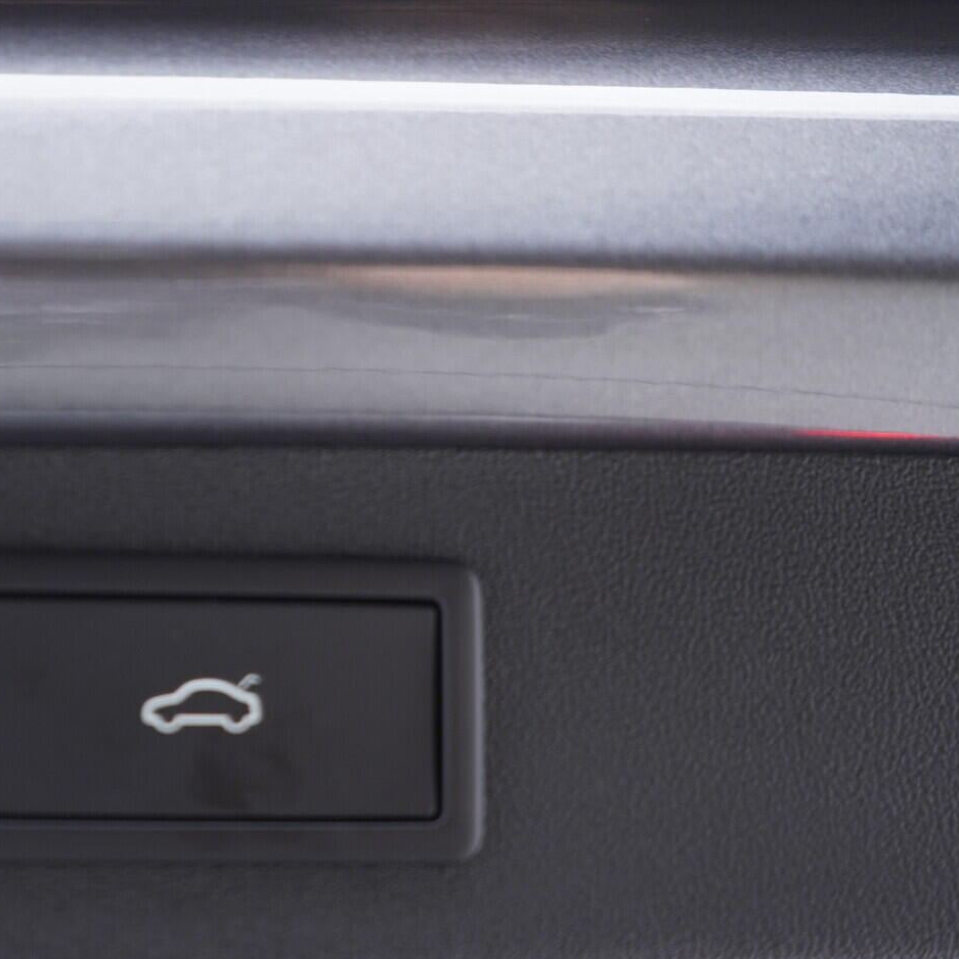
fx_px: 1473
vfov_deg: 36.1
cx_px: 251
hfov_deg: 35.3
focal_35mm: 47
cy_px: 474
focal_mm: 24
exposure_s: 1/40
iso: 400
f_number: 2.8
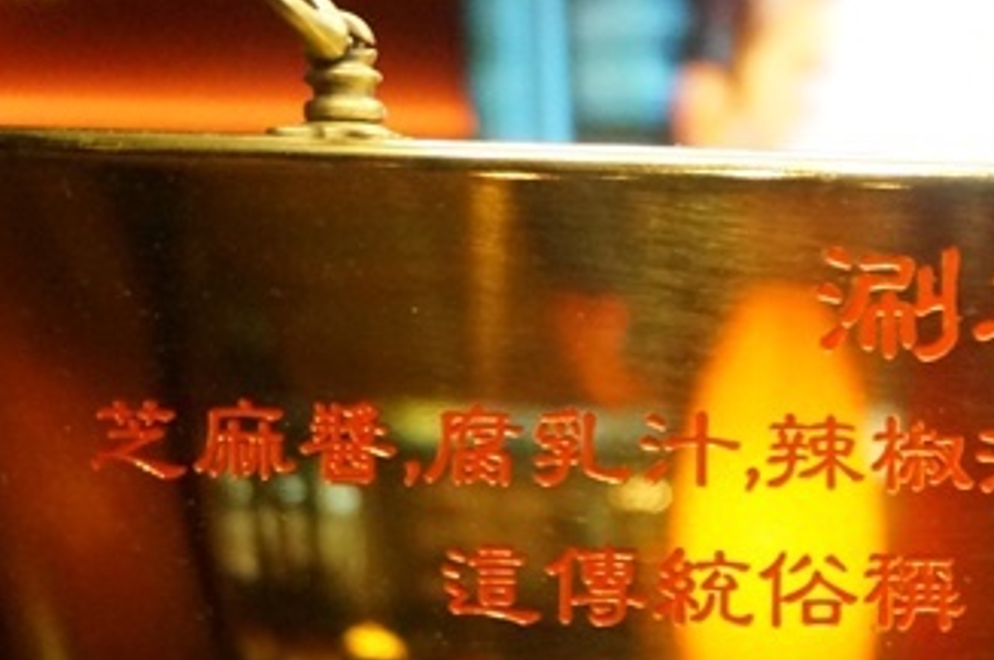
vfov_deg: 14.2
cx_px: 1453
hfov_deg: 19.2
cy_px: 730
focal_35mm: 94
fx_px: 2592
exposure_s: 1/50
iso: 3200
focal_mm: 20
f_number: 4
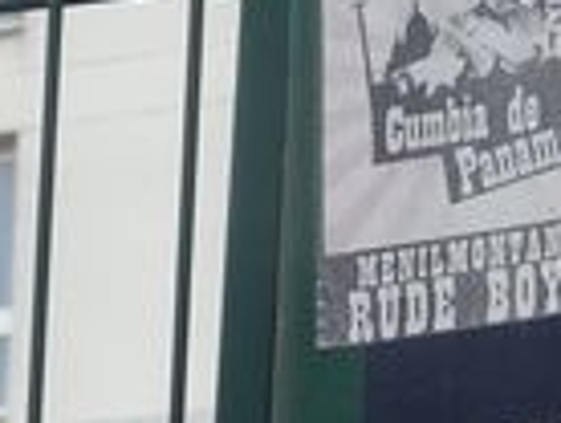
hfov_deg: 3.0
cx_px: 394
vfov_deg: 2.2
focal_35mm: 664
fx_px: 10780
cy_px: 494
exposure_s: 1/160
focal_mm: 22.38
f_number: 5.6
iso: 125
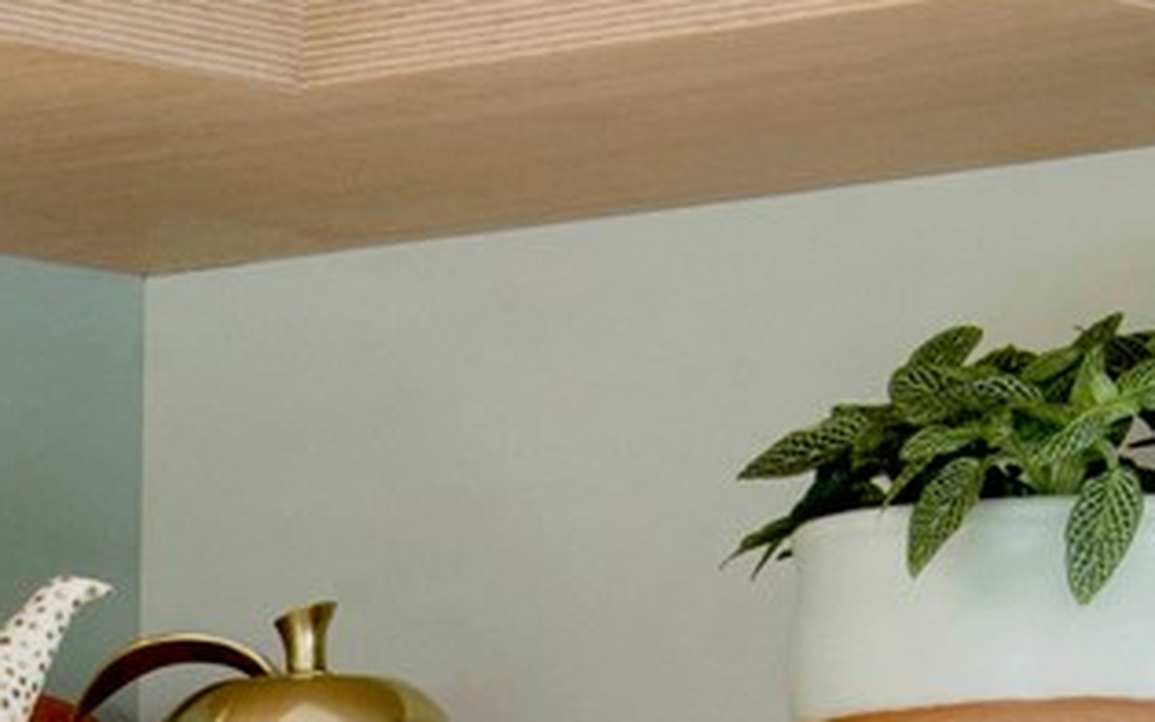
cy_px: 1906
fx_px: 8437
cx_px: -191
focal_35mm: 268
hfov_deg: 7.8
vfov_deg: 4.7
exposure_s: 1/6
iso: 250
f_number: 13
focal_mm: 46
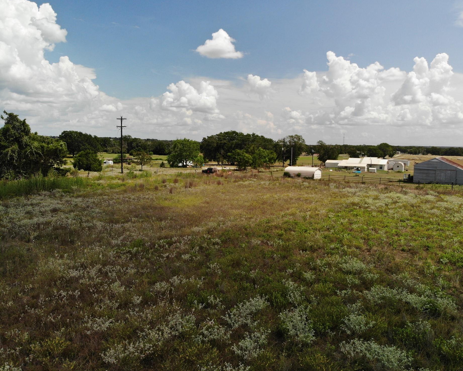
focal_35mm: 26
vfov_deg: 54.9
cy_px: 184
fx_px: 356
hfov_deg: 65.9
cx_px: 253
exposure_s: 1/267
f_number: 2.8
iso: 119
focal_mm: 4.5
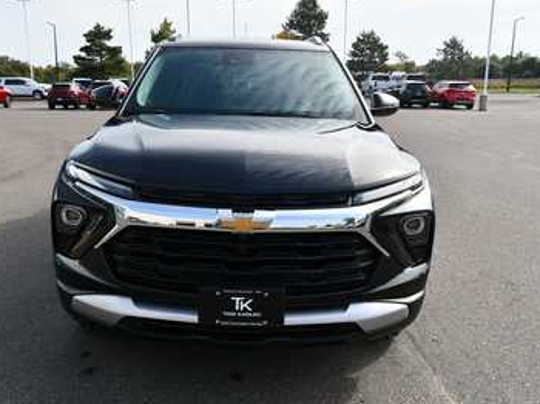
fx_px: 514
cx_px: 241
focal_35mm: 33
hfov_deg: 55.3
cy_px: 203
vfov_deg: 42.9
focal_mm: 20
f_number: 8
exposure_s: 1/250
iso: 160
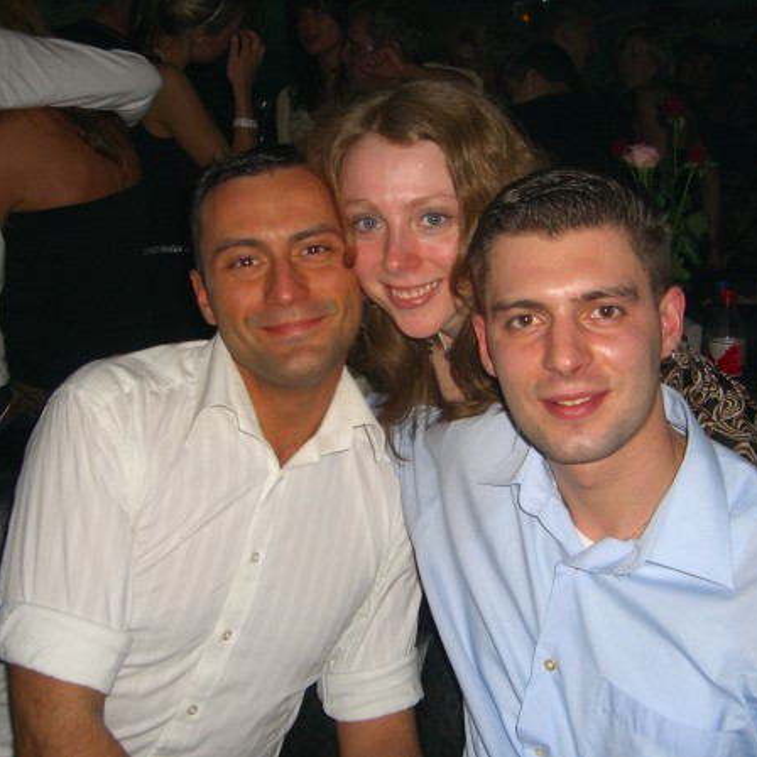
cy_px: 378
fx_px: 1113
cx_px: 395
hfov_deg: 37.5
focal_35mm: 45
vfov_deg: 37.6
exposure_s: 1/60
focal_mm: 7.9
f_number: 2.8
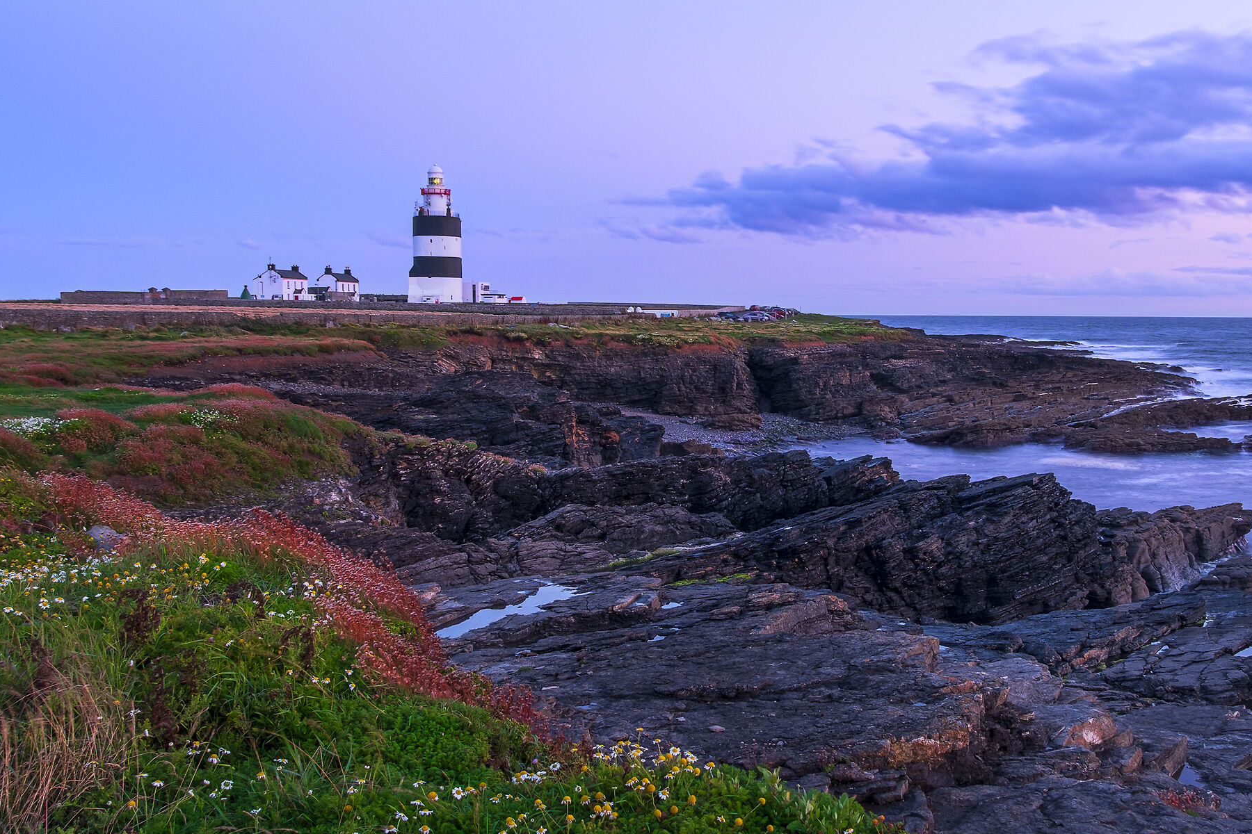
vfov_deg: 36.9
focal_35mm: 36
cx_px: 754
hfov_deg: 52.8
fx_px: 1252
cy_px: 450
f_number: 8
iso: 160
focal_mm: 18
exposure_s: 1/3
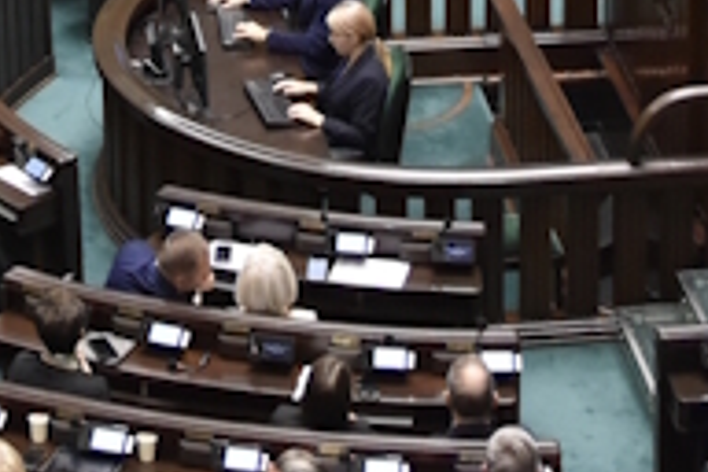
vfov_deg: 7.3
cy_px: -896
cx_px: 103
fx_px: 3323
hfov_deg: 12.1
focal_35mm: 169
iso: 1250
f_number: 4
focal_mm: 18
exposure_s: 1/60
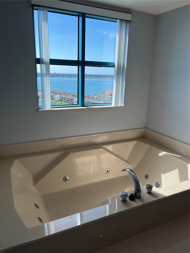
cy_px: 126
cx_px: 95
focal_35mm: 26
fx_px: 190
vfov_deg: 67.3
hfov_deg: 53.1
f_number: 1.6
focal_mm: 5.1
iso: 50
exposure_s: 1/1163
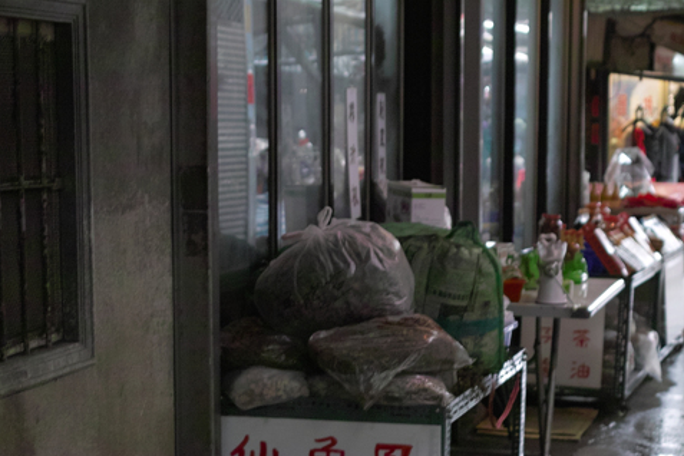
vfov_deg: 15.4
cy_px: 396
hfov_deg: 23.1
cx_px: 430
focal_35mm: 88
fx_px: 1672
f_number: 2.8
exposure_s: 1/15
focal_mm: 24.2
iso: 400
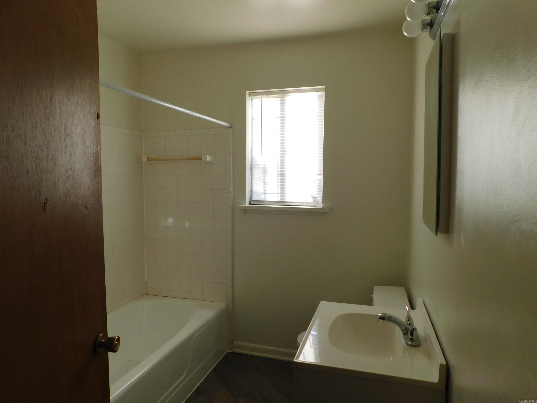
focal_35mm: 23
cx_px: 268
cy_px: 202
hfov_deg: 73.9
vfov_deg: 58.9
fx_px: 357
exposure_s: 1/50
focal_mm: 4
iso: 125
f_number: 3
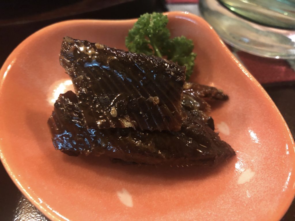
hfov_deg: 63.4
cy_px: 110
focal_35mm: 28
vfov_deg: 49.7
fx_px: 239
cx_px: 148
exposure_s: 1/4
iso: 100
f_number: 1.8
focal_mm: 3.99
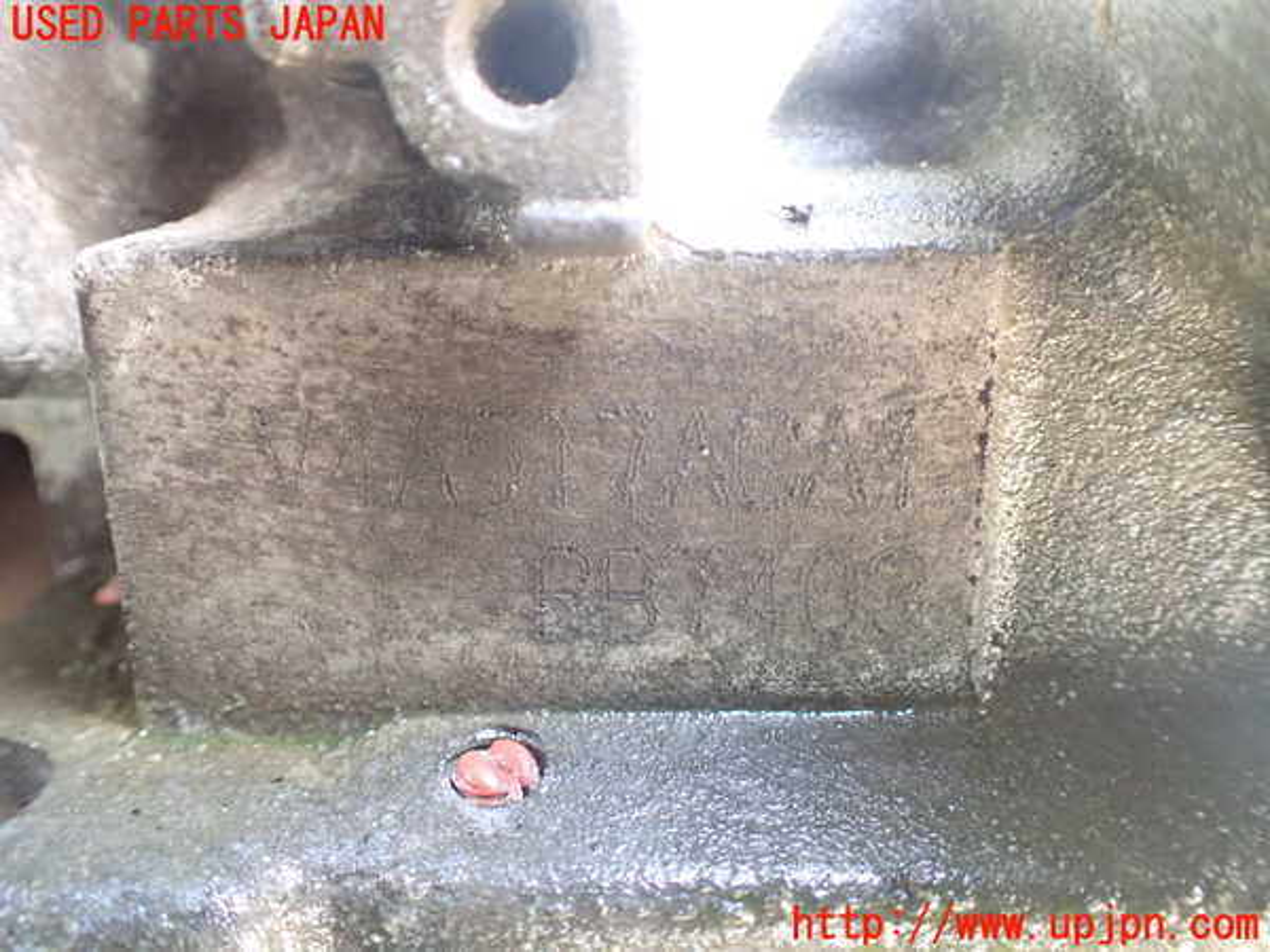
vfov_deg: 46.8
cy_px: 476
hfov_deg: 60.0
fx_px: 1101
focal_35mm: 30
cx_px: 635
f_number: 2.3
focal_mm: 5.4
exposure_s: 1/50
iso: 800
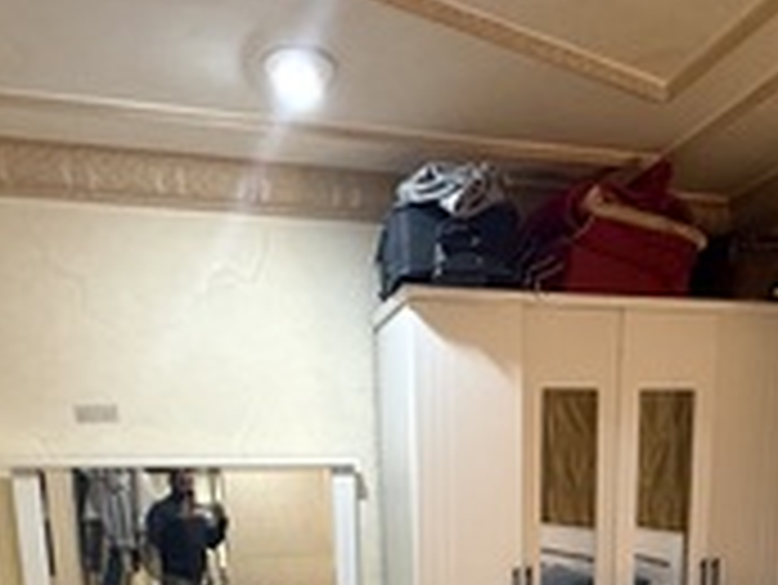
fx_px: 832
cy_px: 664
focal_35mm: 37
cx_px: 443
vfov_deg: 33.2
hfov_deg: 50.0
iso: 800
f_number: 2.2
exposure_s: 1/60
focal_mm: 2.22
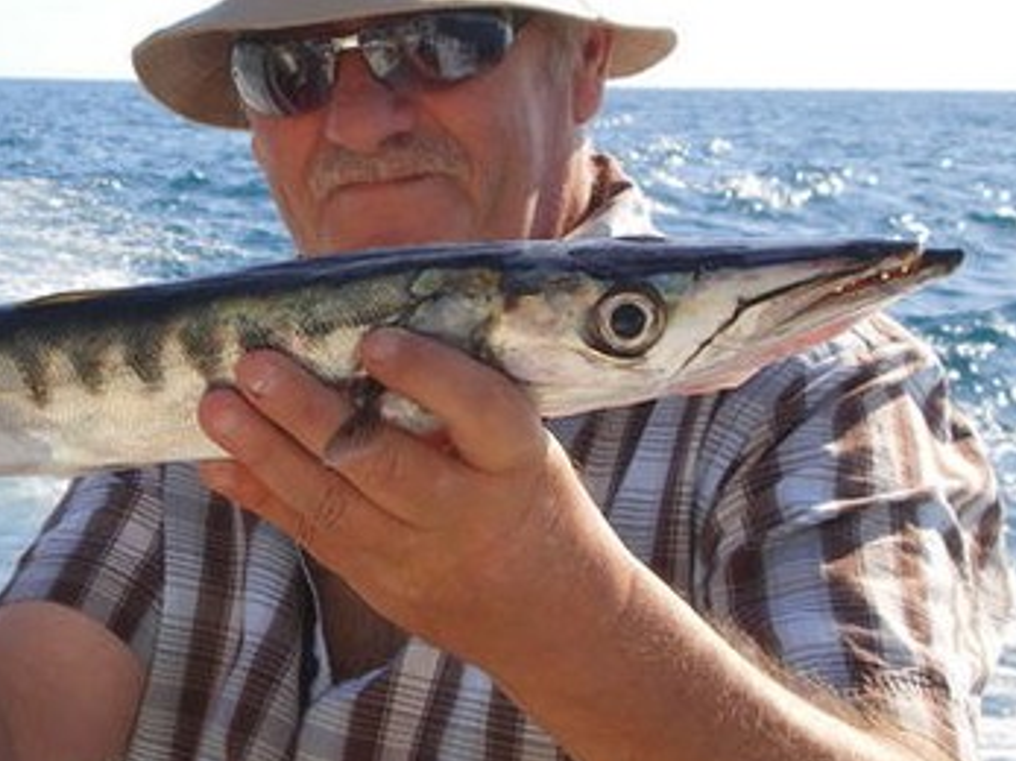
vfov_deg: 12.5
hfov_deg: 16.6
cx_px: 184
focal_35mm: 118
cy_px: 360
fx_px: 3462
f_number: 6.2
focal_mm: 11.3
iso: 50
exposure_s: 1/200
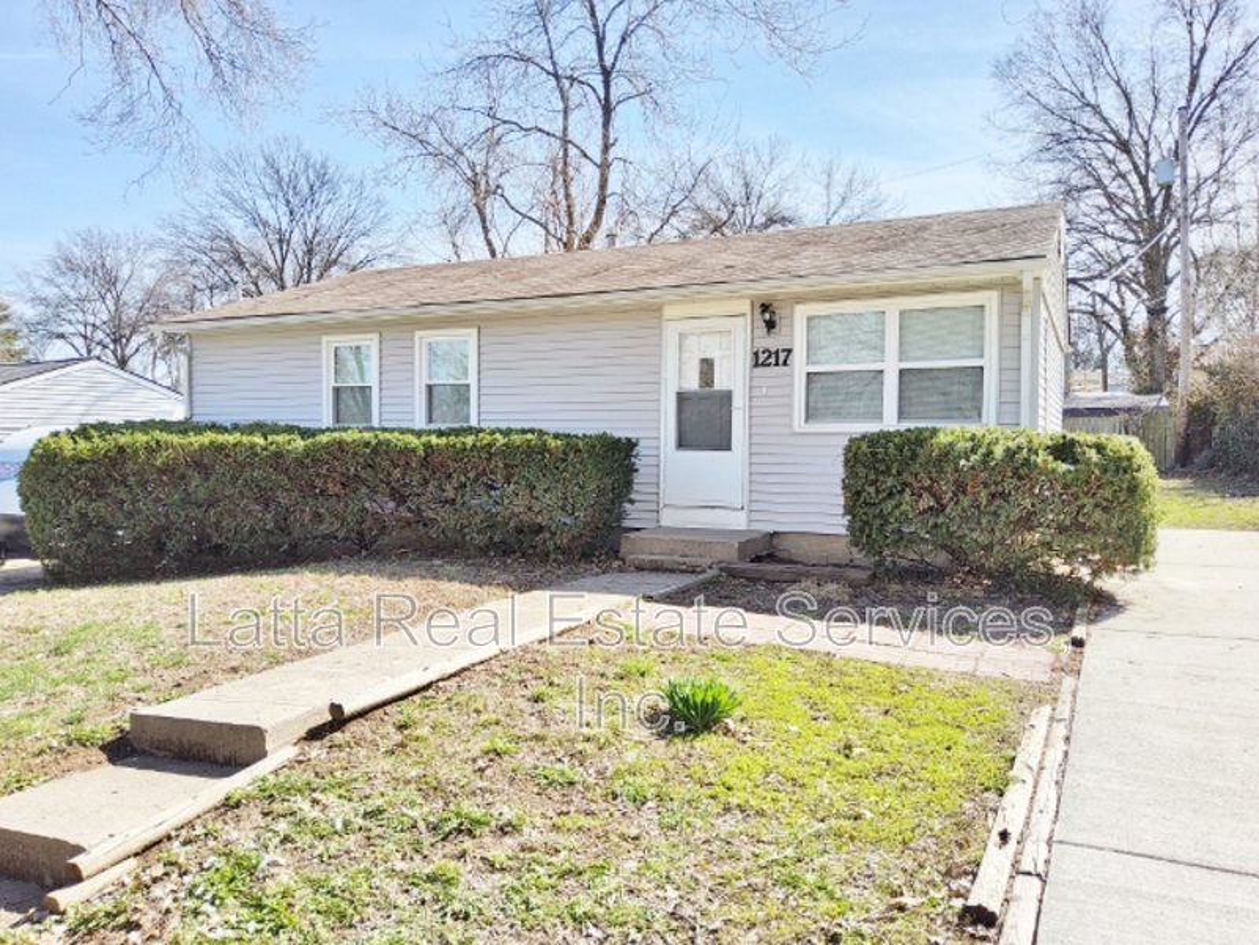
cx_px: 630
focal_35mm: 25
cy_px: 472
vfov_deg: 54.9
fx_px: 909
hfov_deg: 69.4
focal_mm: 3.08
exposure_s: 1/522
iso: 32
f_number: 2
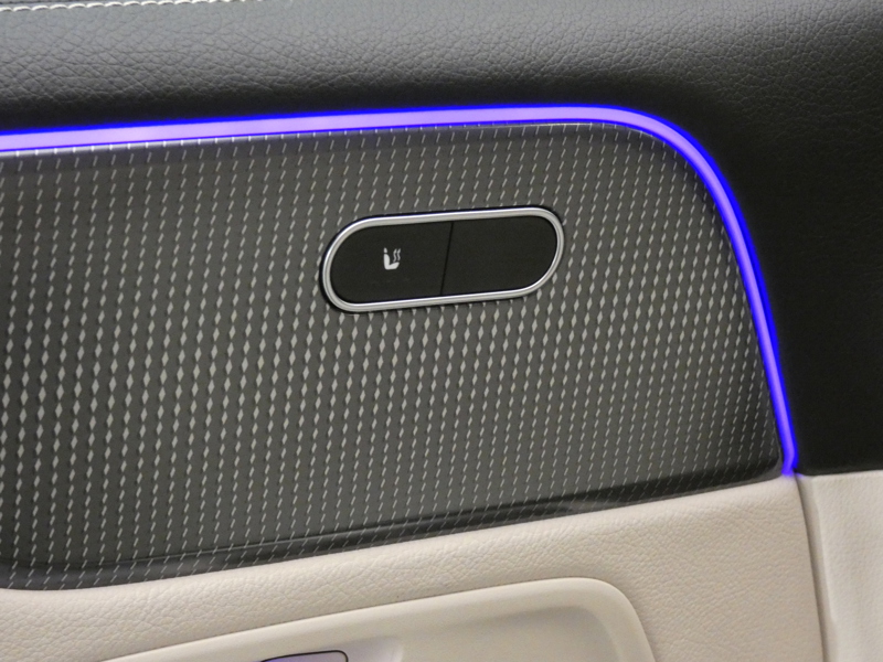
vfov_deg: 17.4
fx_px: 2168
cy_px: 331
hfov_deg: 23.0
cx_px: 442
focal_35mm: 85
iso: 1600
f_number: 4.6
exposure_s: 1/13
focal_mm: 15.2
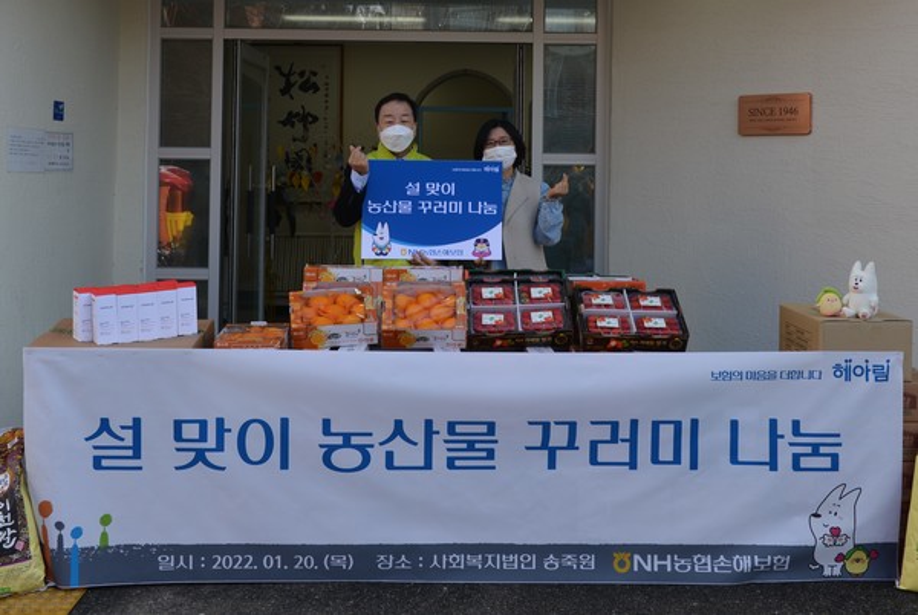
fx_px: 792
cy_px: 308
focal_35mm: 31
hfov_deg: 60.2
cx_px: 459
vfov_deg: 42.5
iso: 100
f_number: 6.3
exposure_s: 1/160
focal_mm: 31
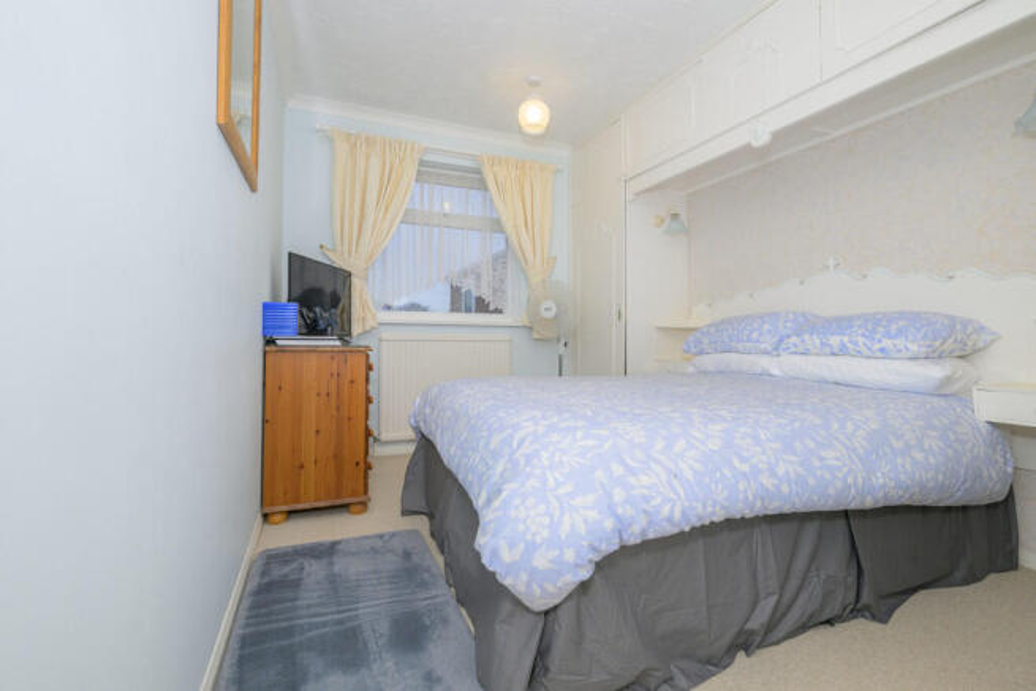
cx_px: 518
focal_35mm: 16
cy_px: 346
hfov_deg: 96.7
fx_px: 461
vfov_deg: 73.8
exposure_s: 1/60
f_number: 7.1
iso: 320
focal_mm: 16
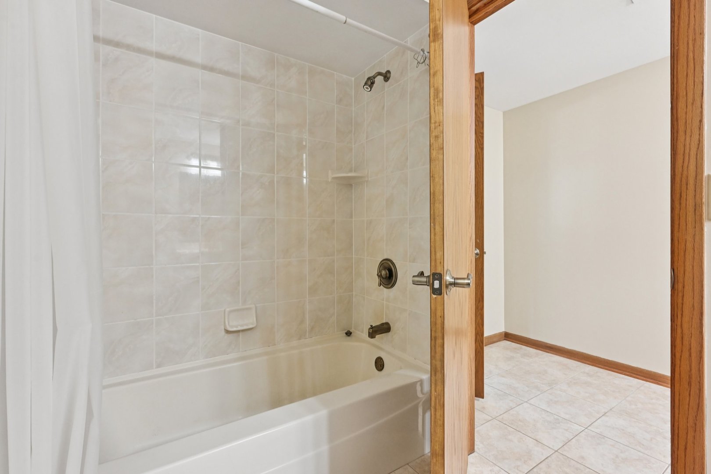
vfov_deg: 73.7
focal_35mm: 16
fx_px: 316
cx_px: 356
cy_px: 237
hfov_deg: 96.7
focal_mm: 16
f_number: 8
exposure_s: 1/6
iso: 800
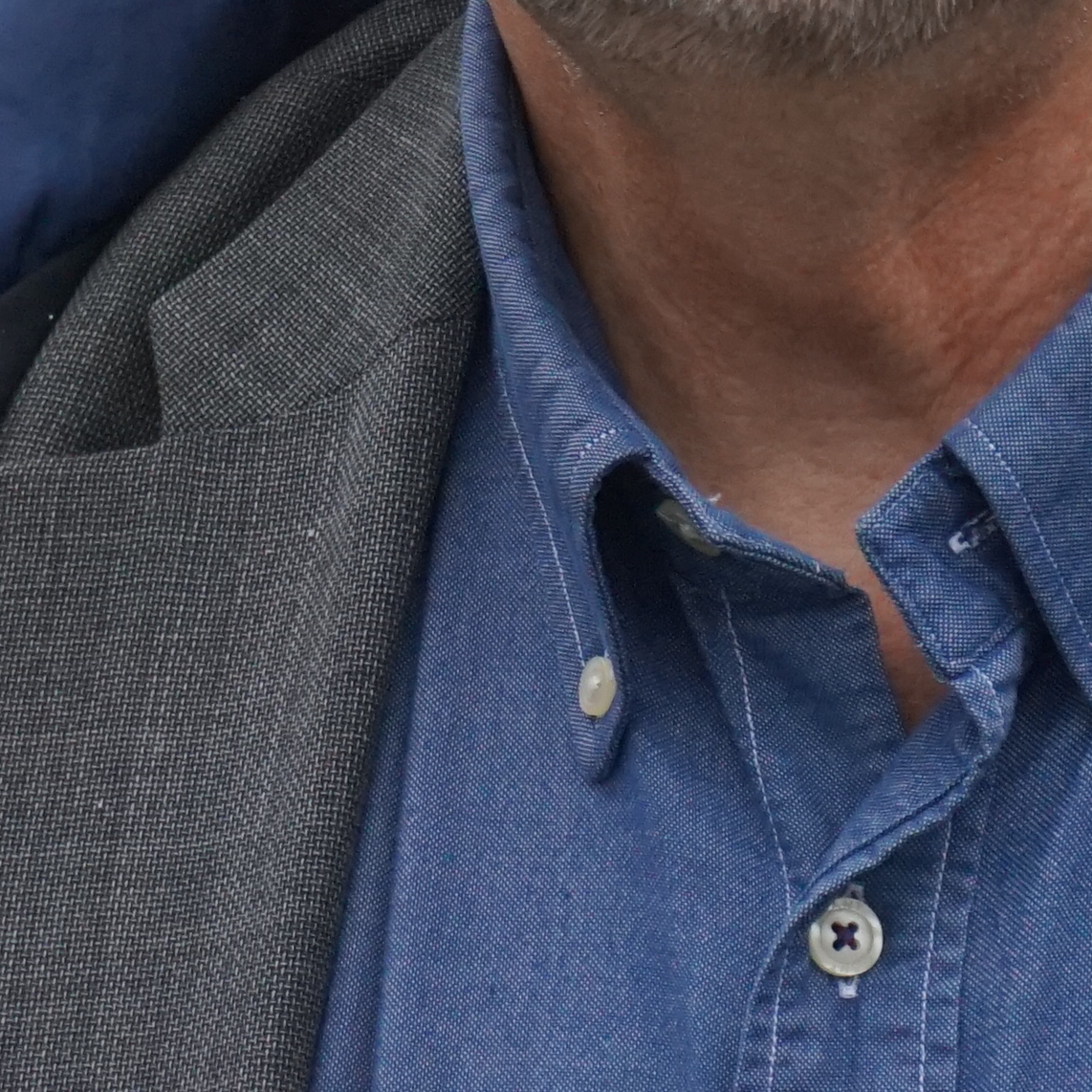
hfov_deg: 6.4
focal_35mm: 274
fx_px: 9780
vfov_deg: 6.3
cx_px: 948
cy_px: -325
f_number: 5.6
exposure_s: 1/160
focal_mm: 45
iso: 1000
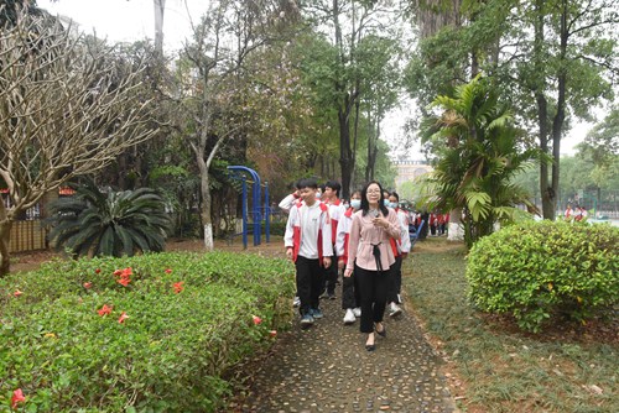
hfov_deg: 67.4
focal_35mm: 27
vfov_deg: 48.0
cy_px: 206
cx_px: 310
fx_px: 464
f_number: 9
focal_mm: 18
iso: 1250
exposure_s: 1/30
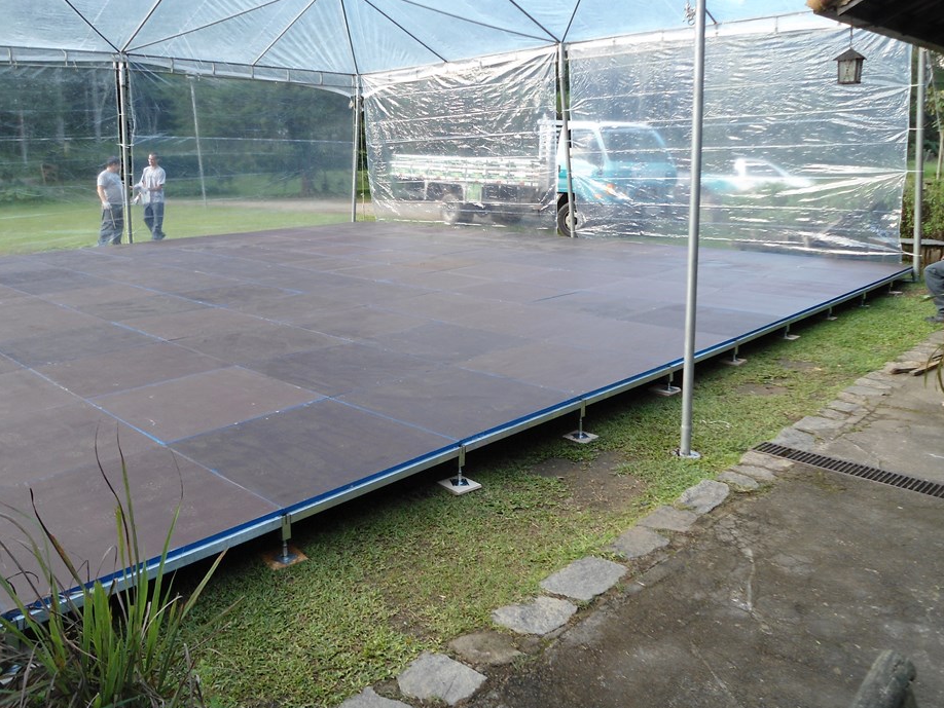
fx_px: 791
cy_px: 321
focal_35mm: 29
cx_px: 426
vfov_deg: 48.2
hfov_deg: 61.5
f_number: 2.8
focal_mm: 4.7
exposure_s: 1/50
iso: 80
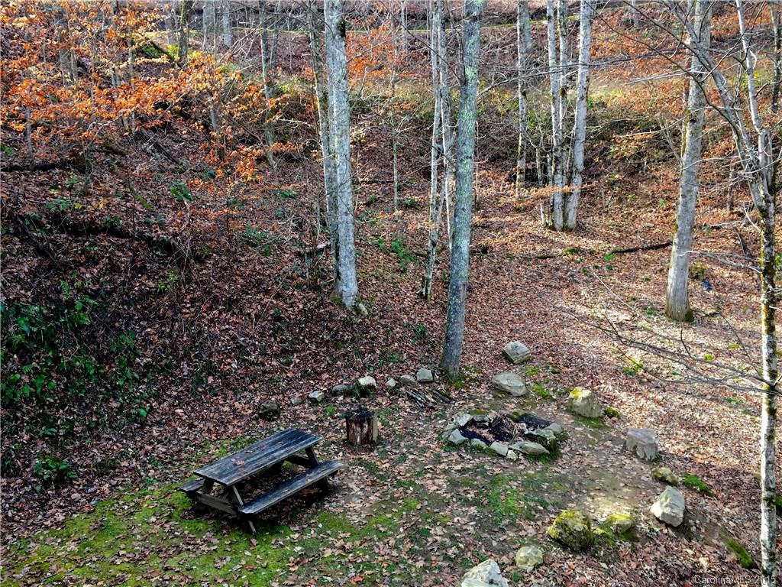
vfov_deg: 48.2
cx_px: 391
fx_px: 655
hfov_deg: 61.7
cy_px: 294
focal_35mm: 29
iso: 40
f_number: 2.2
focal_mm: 4.15
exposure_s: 1/120
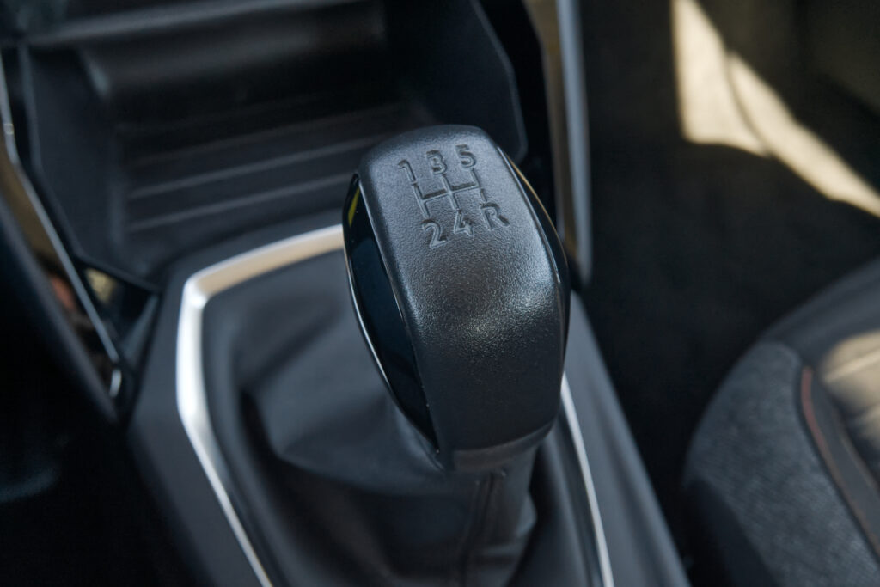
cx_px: 440
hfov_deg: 55.8
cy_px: 294
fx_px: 831
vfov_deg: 38.9
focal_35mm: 34
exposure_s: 1/125
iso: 2000
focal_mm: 22.8
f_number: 7.1
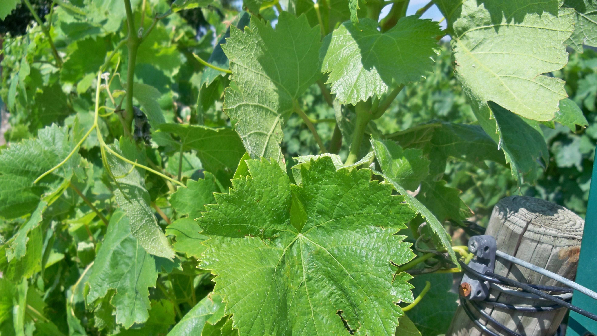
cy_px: 227
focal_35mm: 39
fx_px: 617
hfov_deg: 51.6
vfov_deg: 30.2
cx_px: 297
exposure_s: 1/500
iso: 80
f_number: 3.5
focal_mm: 6.2
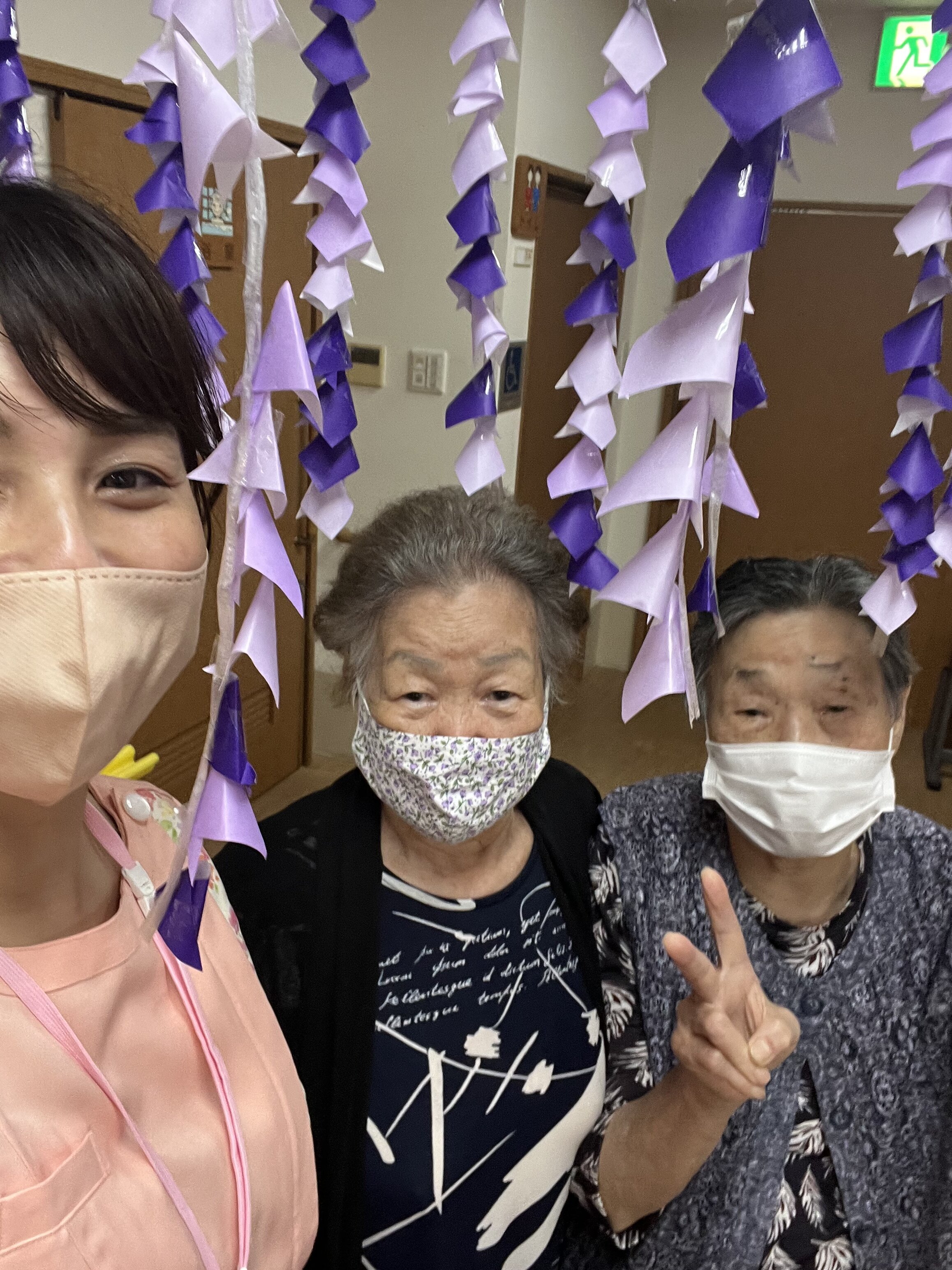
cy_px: 635
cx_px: 476
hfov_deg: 46.8
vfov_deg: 60.0
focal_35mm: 30
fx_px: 1100
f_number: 2.2
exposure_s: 1/60
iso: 160
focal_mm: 2.7
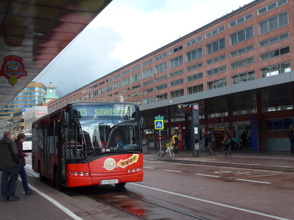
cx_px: 147
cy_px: 110
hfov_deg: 41.2
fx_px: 391
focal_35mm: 46
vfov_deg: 31.5
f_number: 3
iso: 80
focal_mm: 9.5
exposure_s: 1/640
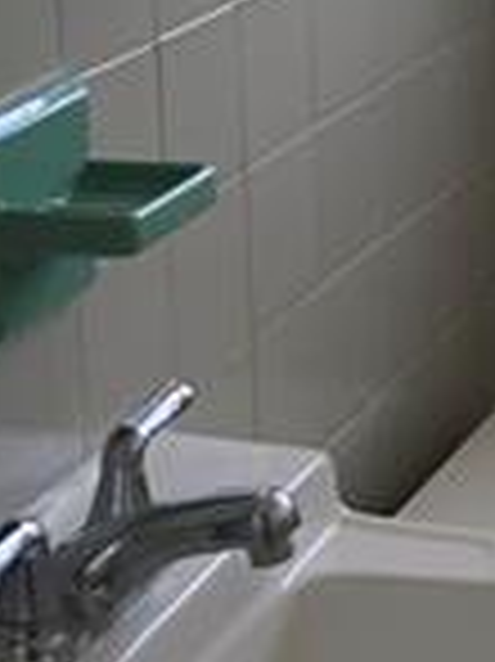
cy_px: -54
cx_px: 900
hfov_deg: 9.6
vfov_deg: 13.3
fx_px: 2788
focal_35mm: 146
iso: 20
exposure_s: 1/122
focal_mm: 3.99
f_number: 1.8
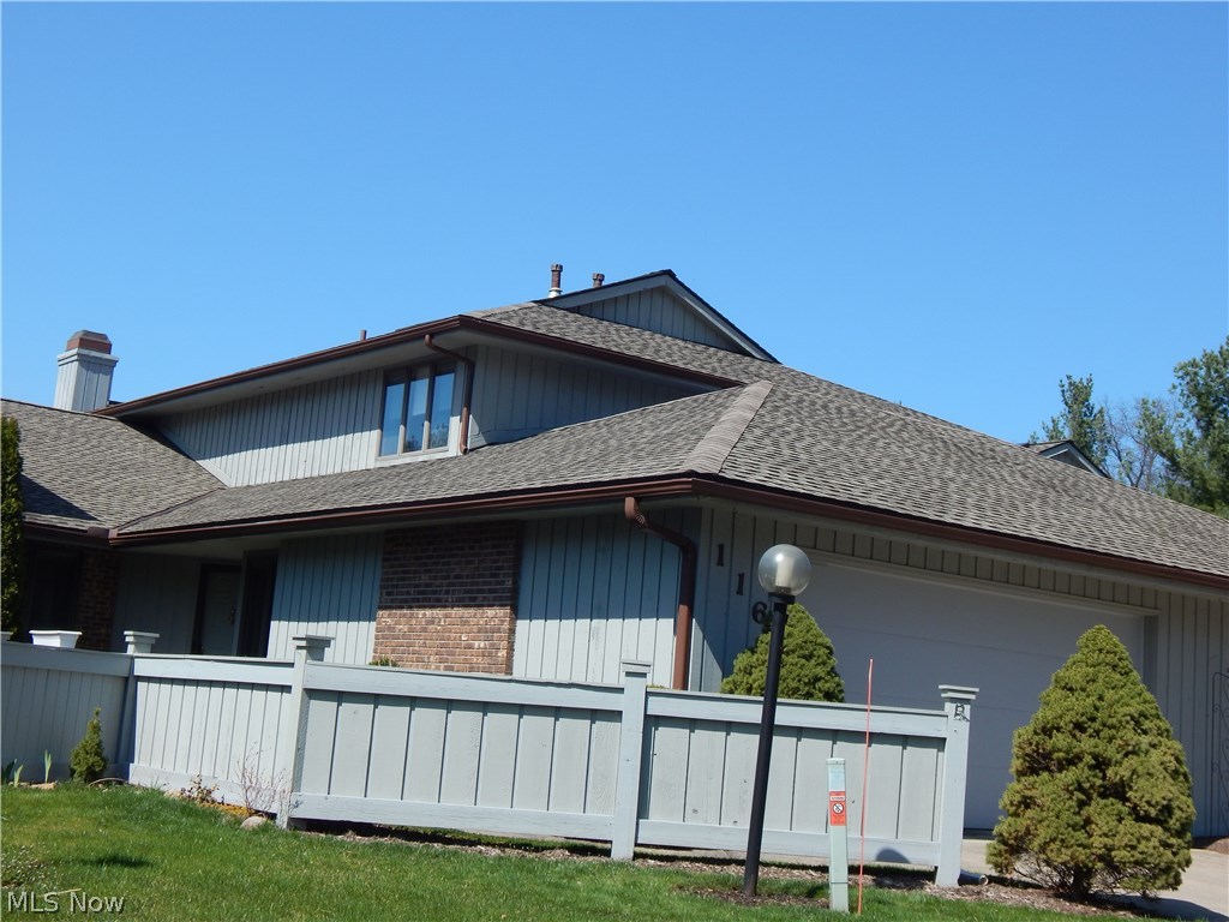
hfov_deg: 39.7
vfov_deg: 30.3
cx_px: 614
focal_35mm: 48
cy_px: 461
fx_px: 1704
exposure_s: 1/1000
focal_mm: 8.6
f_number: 3.7
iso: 125
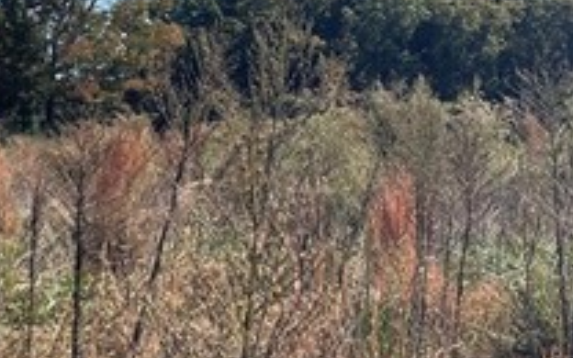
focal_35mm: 85
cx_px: 358
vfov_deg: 15.3
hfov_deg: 24.3
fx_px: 1327
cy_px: 132
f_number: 1.6
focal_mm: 4.2
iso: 32
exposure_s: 1/4132
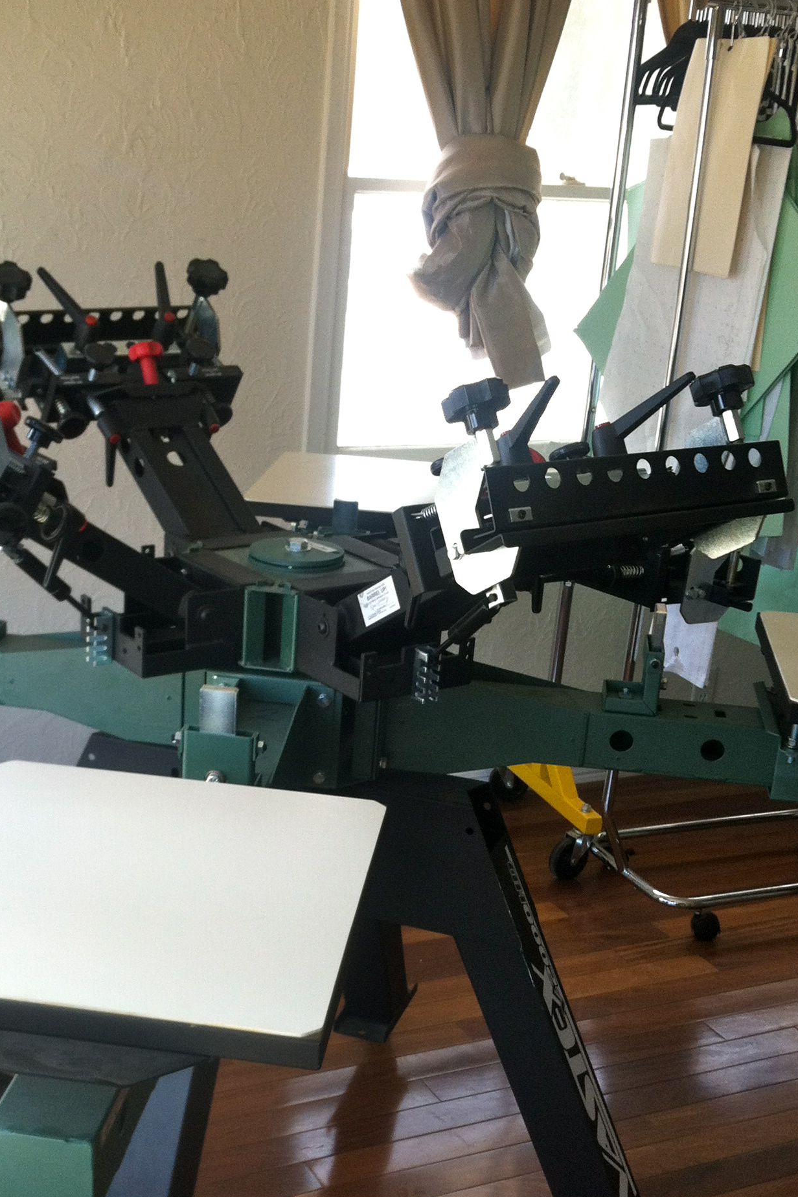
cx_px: 271
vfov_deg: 38.4
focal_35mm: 51
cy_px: 797
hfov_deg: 26.4
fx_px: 1695
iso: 80
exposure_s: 1/40
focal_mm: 3.85
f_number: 2.8
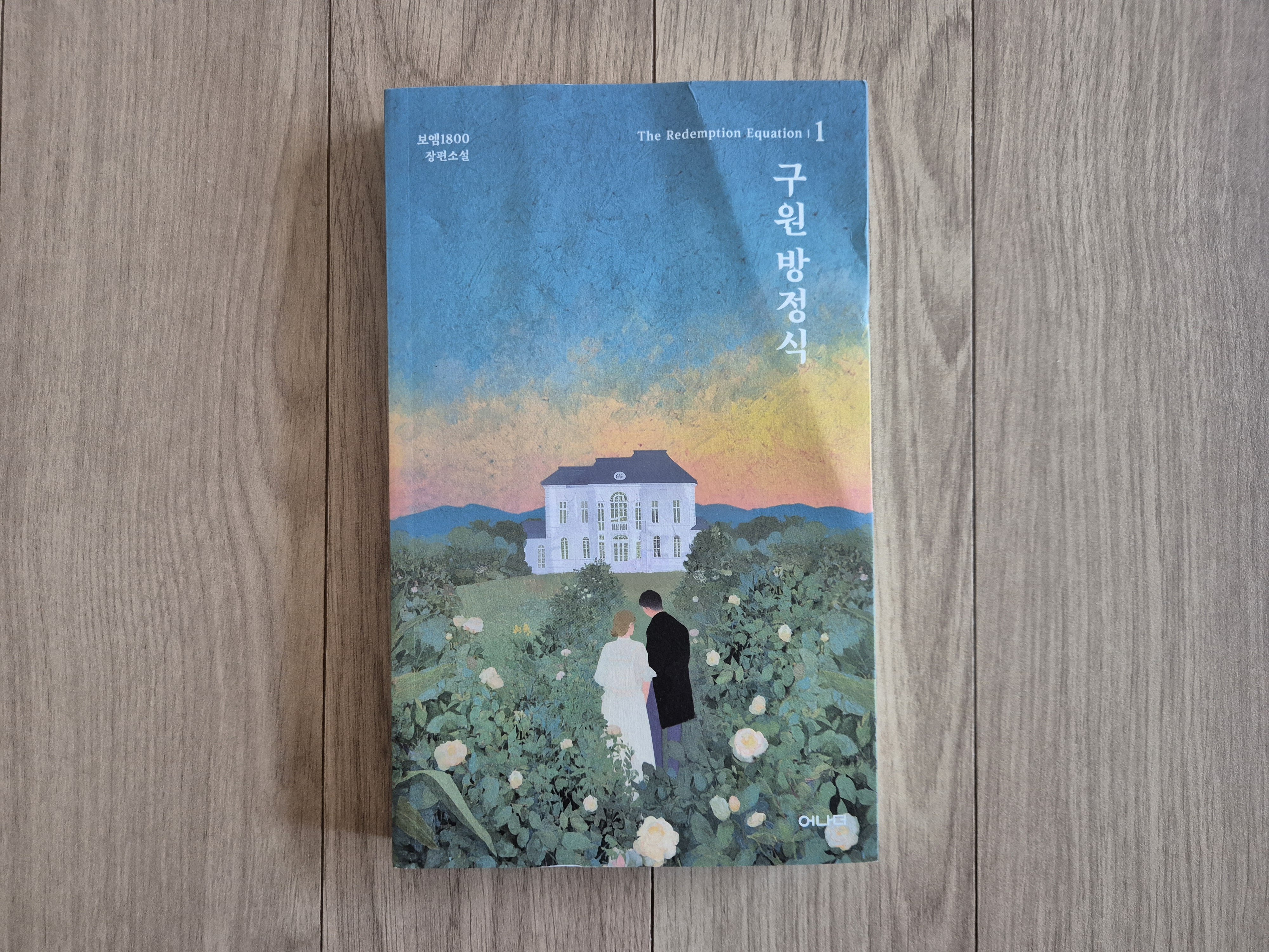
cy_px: 476
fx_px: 843
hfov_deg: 73.9
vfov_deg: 58.9
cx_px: 634
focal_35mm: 23
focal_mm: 5.4
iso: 640
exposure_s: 1/60
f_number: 1.8
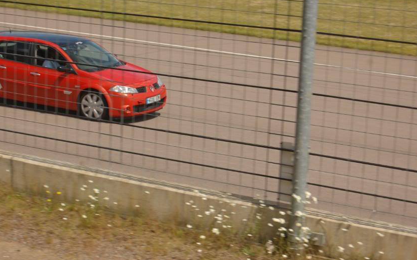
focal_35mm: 104
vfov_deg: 12.6
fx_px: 1178
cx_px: 206
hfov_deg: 20.1
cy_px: 125
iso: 200
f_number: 5.6
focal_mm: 55
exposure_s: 1/640
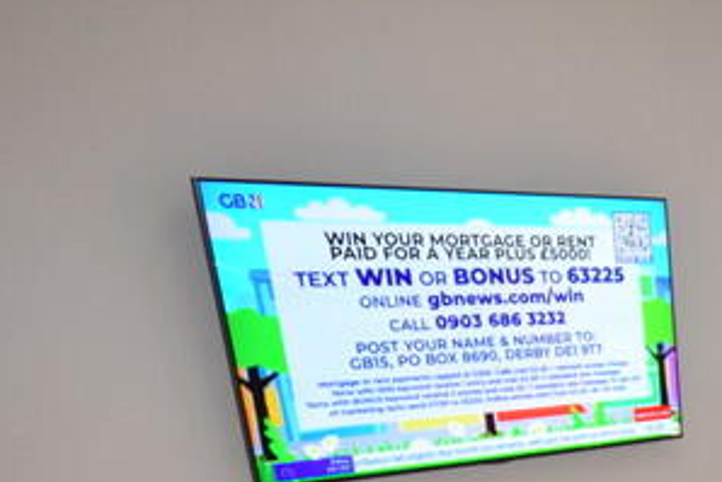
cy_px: 687
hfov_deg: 28.3
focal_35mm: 57
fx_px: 1138
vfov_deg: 20.9
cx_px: 962
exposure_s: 1/100
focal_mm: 11
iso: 800
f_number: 5
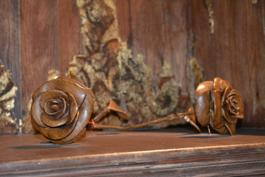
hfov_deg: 28.1
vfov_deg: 18.9
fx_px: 530
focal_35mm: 72
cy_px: 88
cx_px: 132
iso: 3200
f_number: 5.3
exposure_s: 1/60
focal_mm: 48
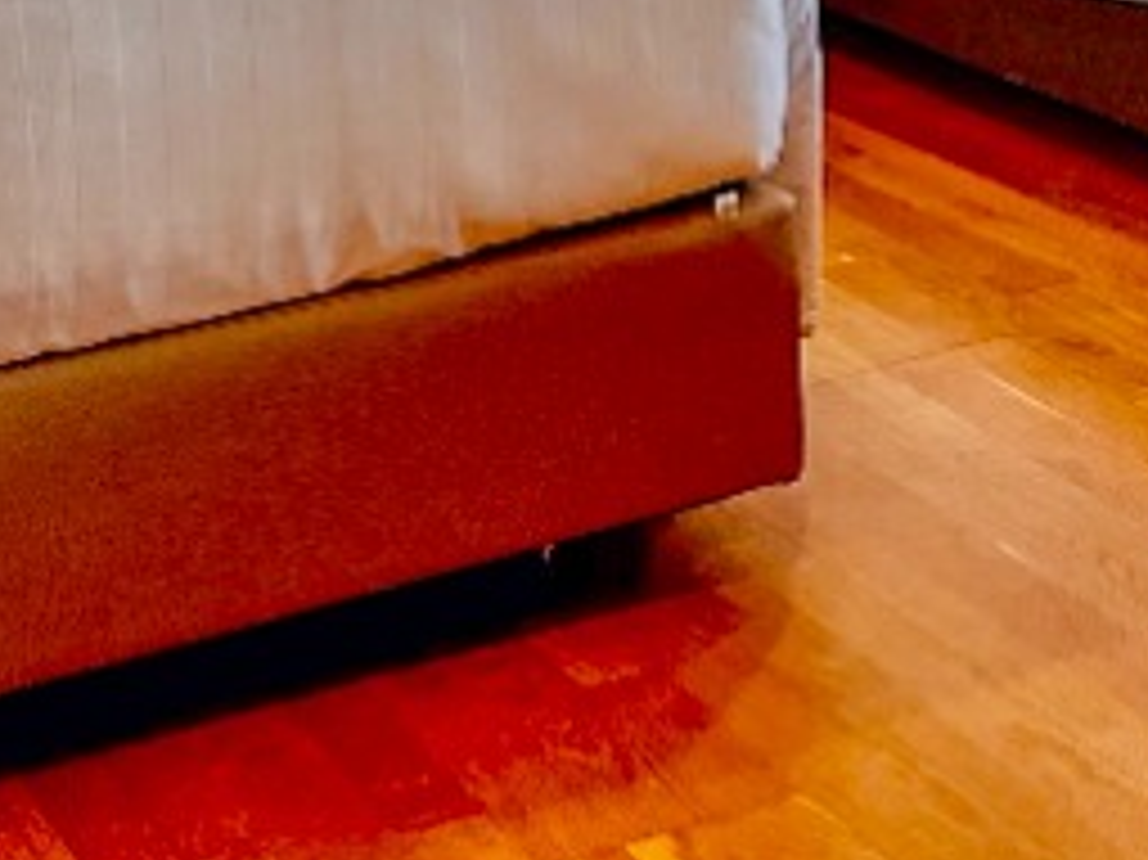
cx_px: 1153
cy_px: -707
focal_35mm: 102
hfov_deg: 18.7
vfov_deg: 13.1
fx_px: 3381
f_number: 1.5
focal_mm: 5.7
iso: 80
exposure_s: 1/100
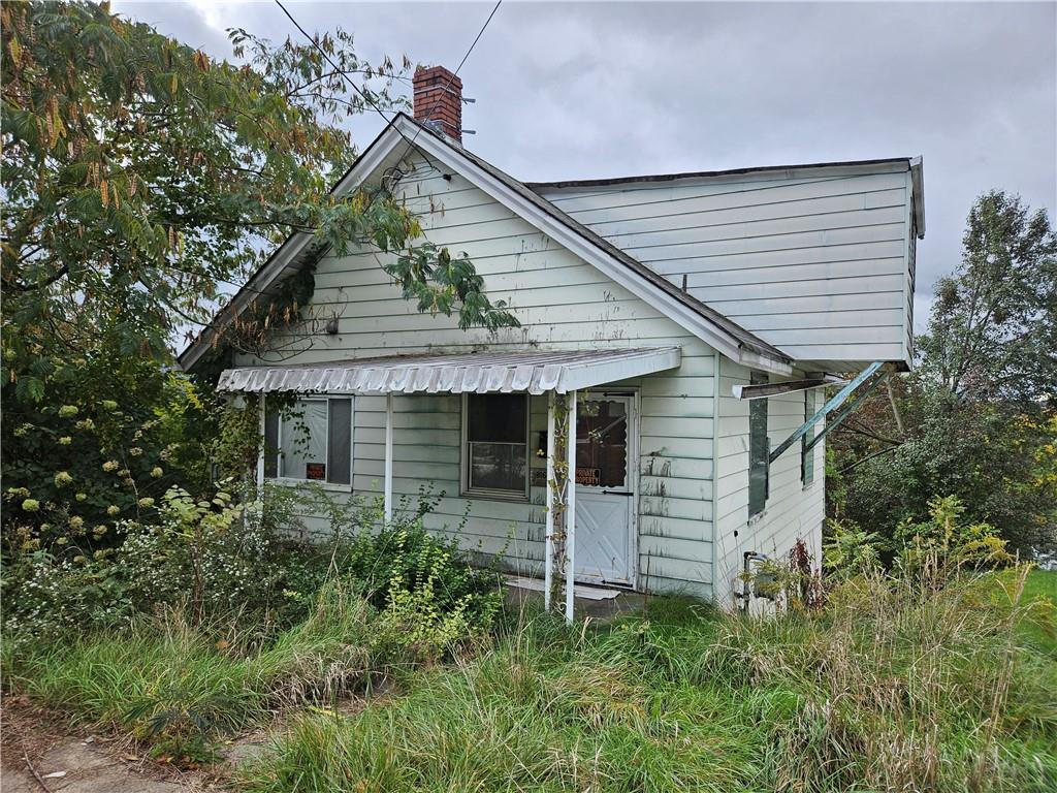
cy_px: 396
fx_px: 702
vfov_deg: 58.9
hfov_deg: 73.9
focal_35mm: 23
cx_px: 528
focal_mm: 5.4
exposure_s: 1/696
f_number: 1.8
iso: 25
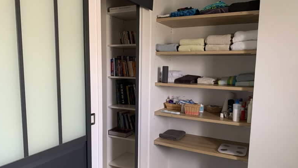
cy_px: 94
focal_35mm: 29
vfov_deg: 40.2
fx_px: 229
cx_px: 149
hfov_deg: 66.0
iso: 200
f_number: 1.8
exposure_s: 1/60
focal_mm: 4.25
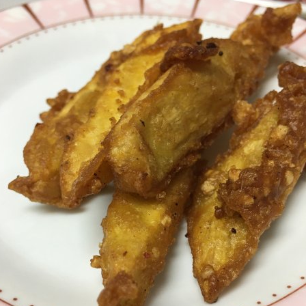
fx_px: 350
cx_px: 150
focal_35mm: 35
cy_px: 195
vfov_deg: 46.7
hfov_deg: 47.2
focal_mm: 4.15
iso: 80
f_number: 2.2
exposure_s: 1/17
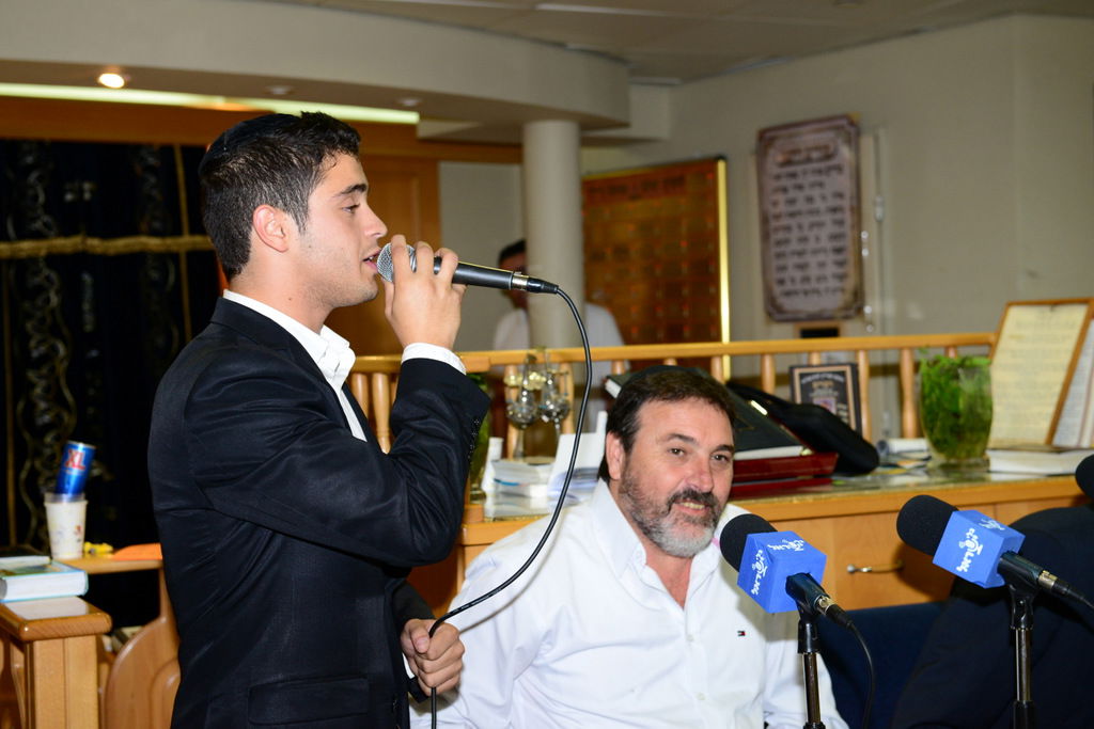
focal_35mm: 62
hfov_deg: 32.4
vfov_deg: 21.9
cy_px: 364
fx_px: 1884
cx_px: 547
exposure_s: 1/100
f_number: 5.6
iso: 1250
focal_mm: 62
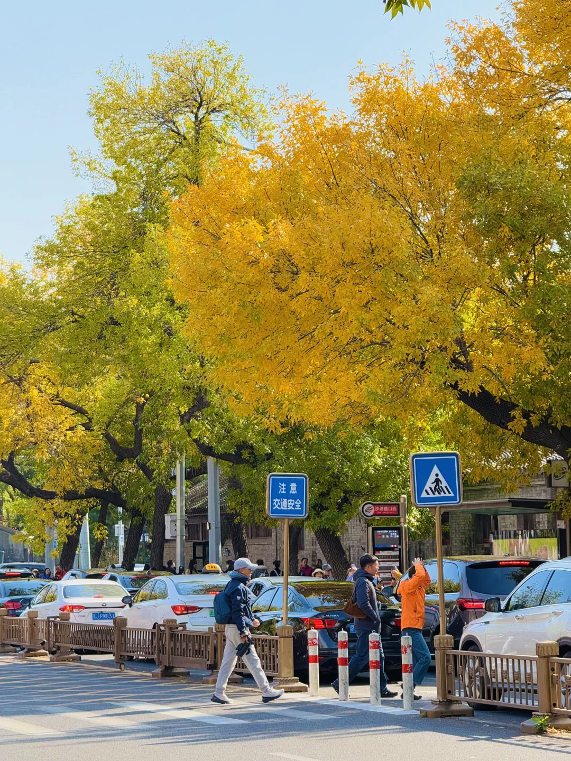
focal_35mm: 120
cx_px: 286
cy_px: 380
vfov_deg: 16.4
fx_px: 2639
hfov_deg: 12.3
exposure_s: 1/322
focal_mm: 15.66
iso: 64
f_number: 2.8
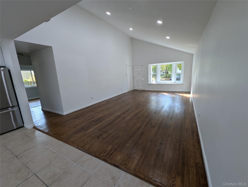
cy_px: 94
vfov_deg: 90.1
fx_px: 93
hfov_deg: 106.1
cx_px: 124
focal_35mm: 13
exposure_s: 1/120
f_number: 2.2
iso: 79
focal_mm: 1.95
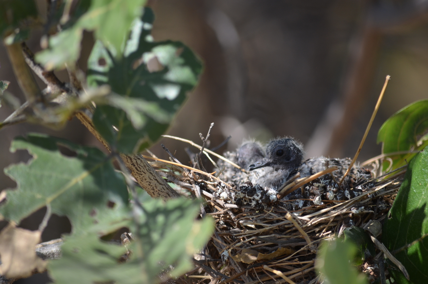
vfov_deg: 3.0
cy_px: 142
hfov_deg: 4.6
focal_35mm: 450
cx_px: 214
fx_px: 5339
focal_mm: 300
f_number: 5.6
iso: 280
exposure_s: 1/500
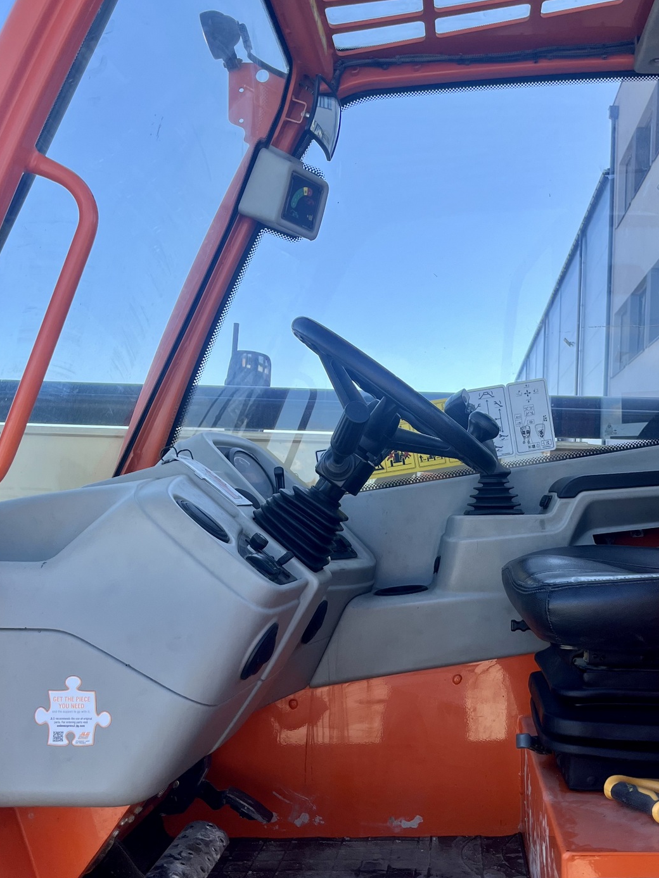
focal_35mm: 36
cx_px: 447
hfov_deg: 39.1
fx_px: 914
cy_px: 515
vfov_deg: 51.1
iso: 50
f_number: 1.6
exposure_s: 1/1238
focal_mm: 5.1
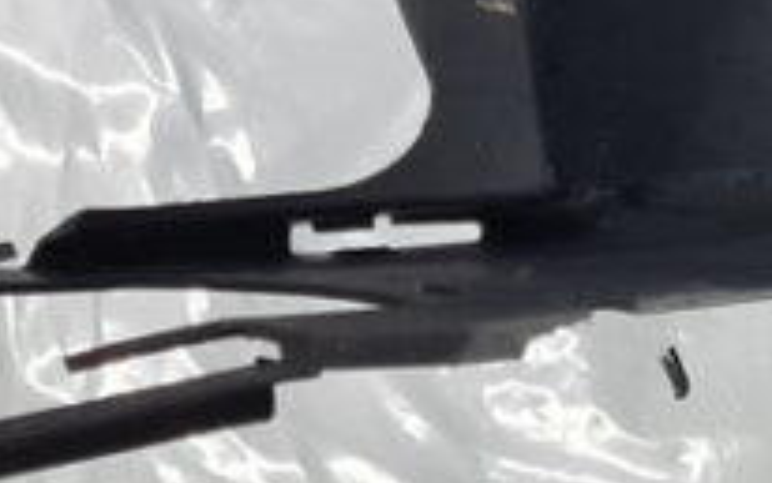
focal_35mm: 187
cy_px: -827
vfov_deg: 6.5
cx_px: -738
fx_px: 3937
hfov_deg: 10.4
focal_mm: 5.4
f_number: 1.8
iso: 200
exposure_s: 1/100
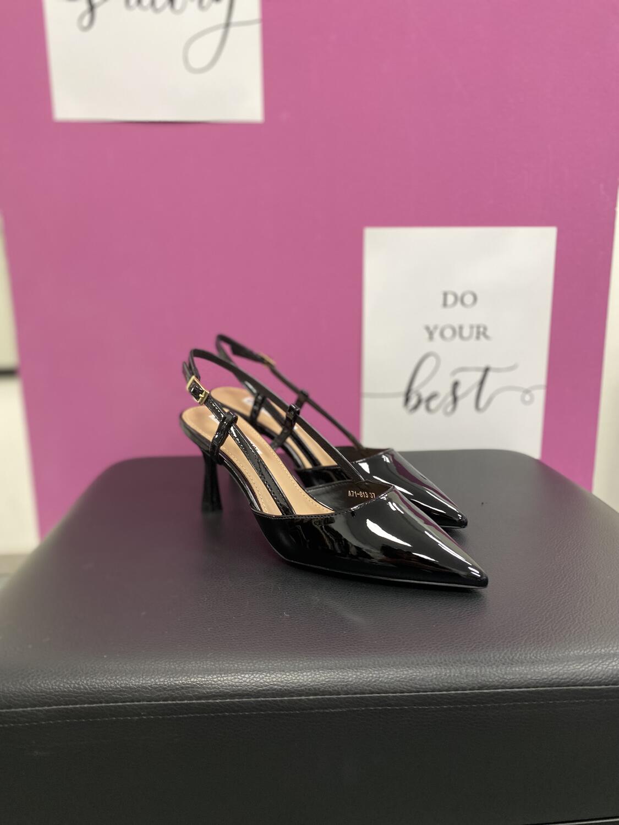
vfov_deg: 67.3
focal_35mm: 26
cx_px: 310
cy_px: 412
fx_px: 620
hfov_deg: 53.1
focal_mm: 4.25
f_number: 1.8
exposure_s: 1/50
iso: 125
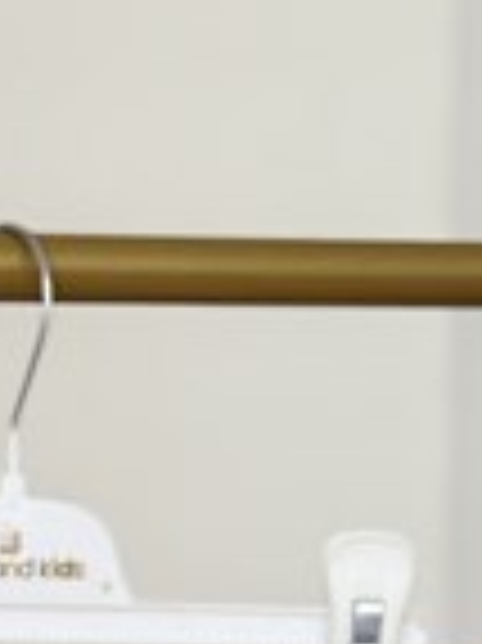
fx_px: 3328
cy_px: 1146
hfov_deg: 8.2
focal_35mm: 179
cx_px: -140
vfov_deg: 10.4
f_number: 1.78
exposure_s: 1/122
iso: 50
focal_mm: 6.76
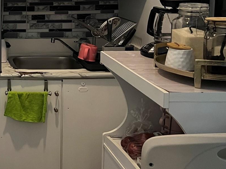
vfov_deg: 21.5
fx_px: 431
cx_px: -57
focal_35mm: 66
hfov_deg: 25.8
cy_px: 2
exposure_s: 1/60
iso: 320
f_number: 1.5
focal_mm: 5.7
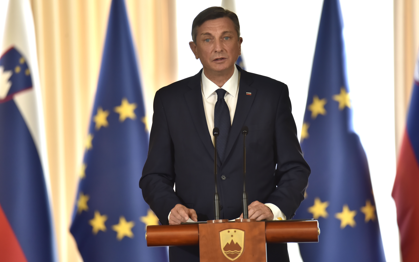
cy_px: 128
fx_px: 5367
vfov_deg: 2.8
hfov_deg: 4.5
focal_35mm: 470
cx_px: 209
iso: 1000
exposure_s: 1/200
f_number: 6.3
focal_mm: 460
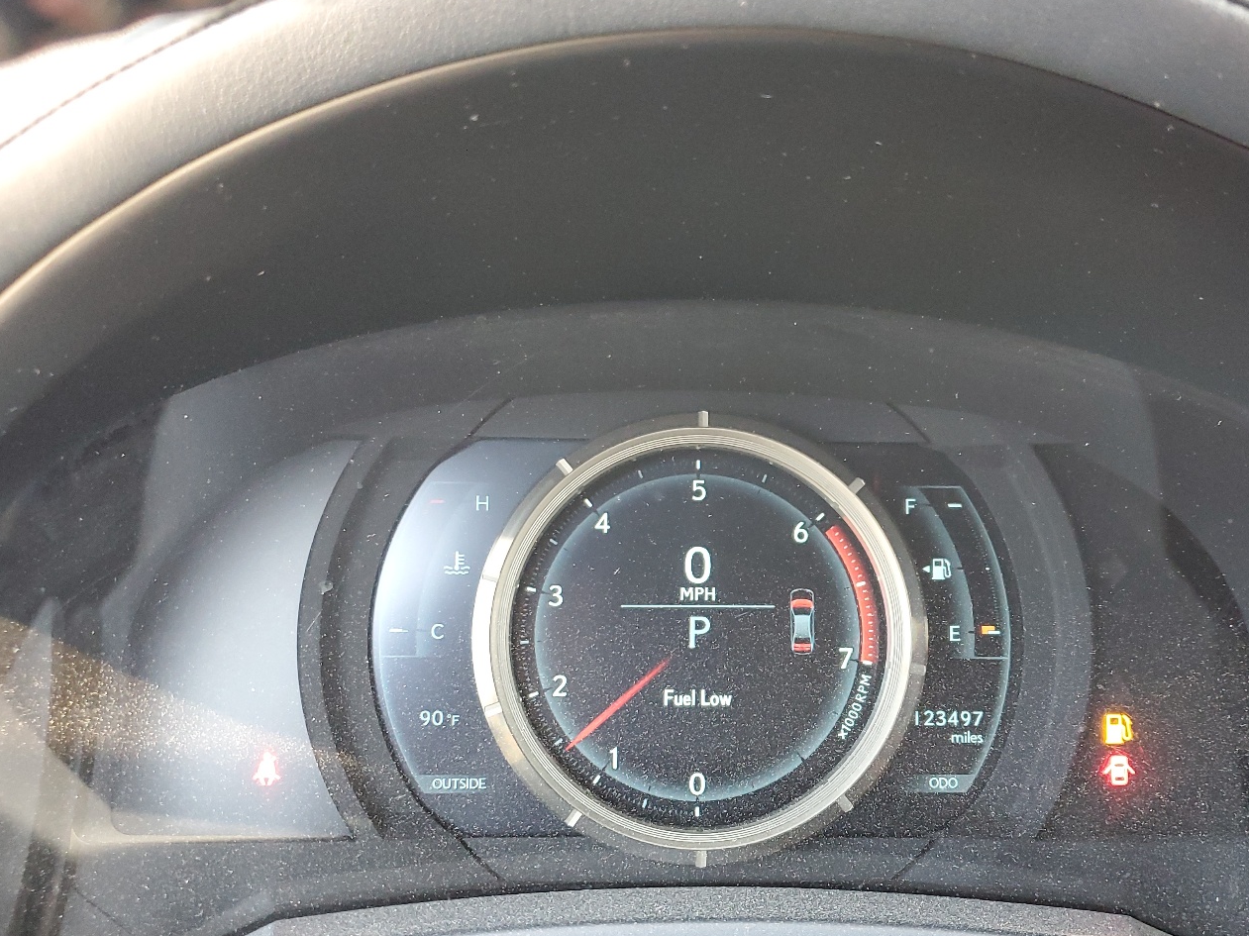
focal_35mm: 33
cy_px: 533
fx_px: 1190
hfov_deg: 55.1
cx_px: 723
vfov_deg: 42.8
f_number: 1.5
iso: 285
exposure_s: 1/60.2
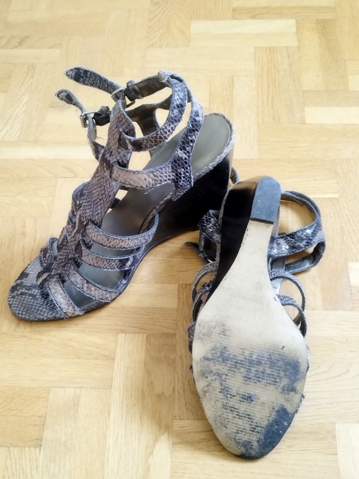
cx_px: 180
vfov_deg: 69.4
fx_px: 346
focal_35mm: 25
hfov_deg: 54.9
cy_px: 240
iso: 790
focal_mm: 5.95
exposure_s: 1/33.3
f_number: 1.89
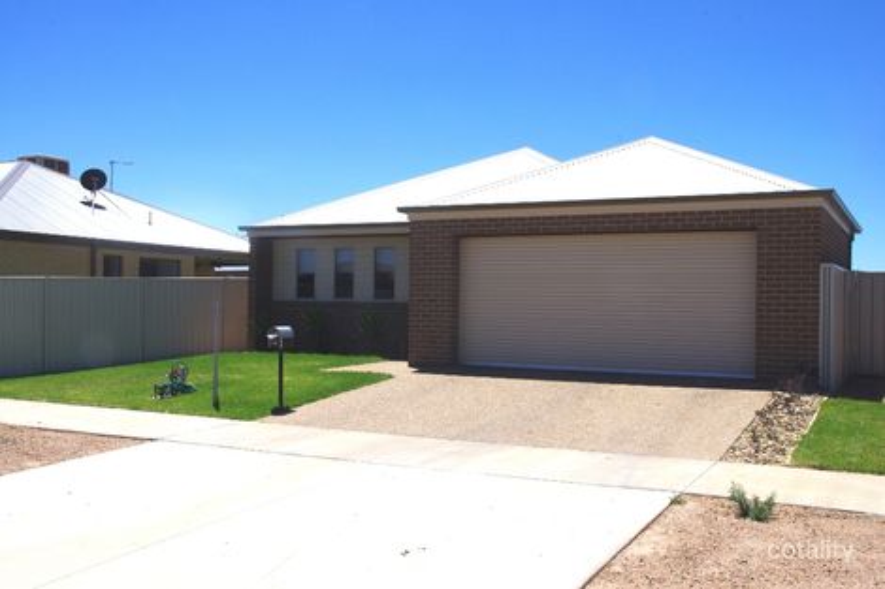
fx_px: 958
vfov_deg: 34.2
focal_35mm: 39
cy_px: 294
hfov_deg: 49.6
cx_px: 442
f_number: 14
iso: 200
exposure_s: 1/250
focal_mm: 26
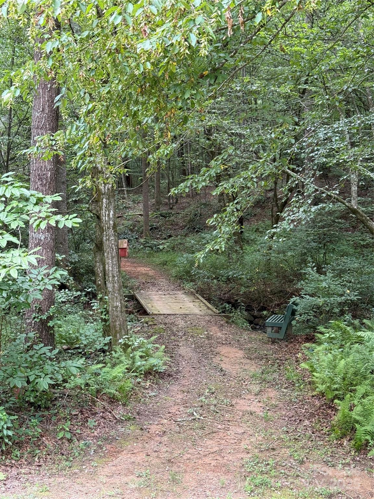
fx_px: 691
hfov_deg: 30.3
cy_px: 250
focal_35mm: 48
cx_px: 187
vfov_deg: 39.7
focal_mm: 6.76
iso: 100
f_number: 1.78
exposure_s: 1/116
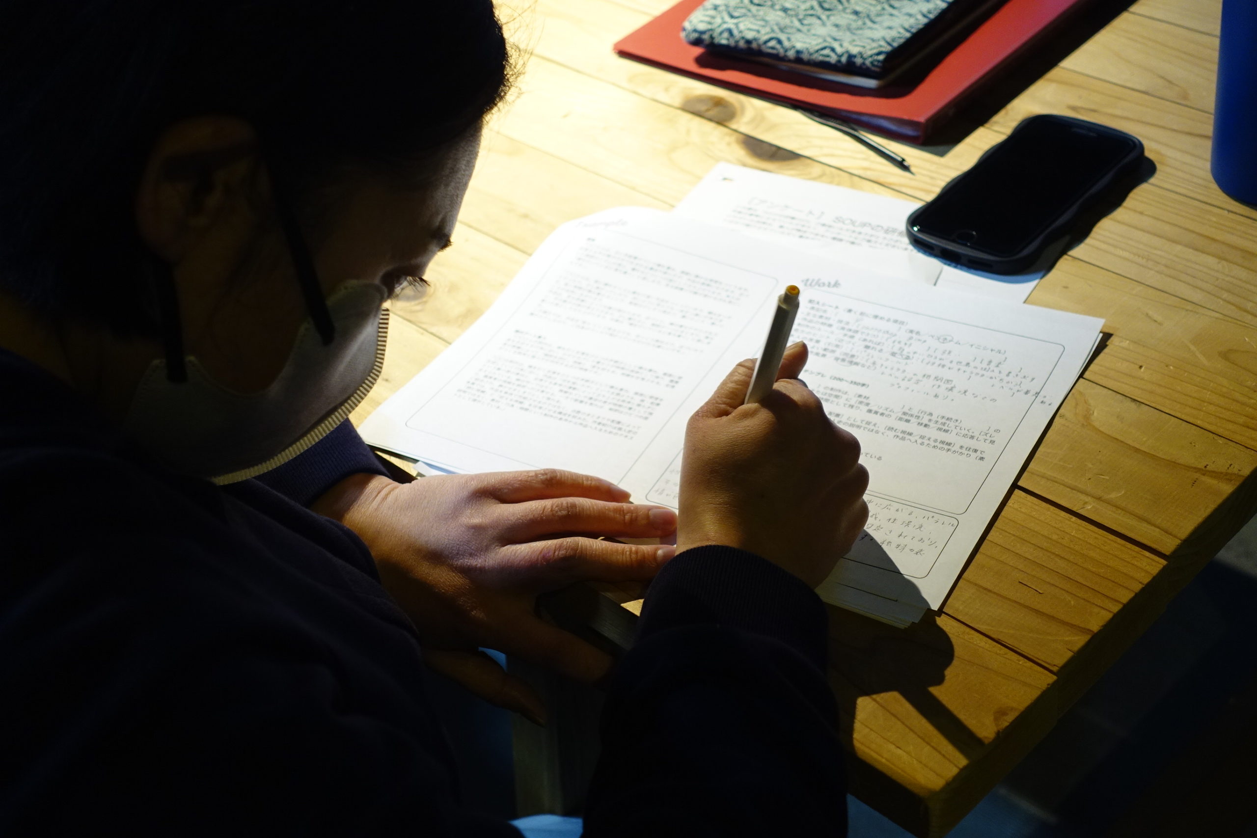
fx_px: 1851
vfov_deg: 25.5
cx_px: 628
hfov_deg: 37.5
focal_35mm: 53
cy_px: 419
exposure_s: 1/60
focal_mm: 19.48
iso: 500
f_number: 2.8
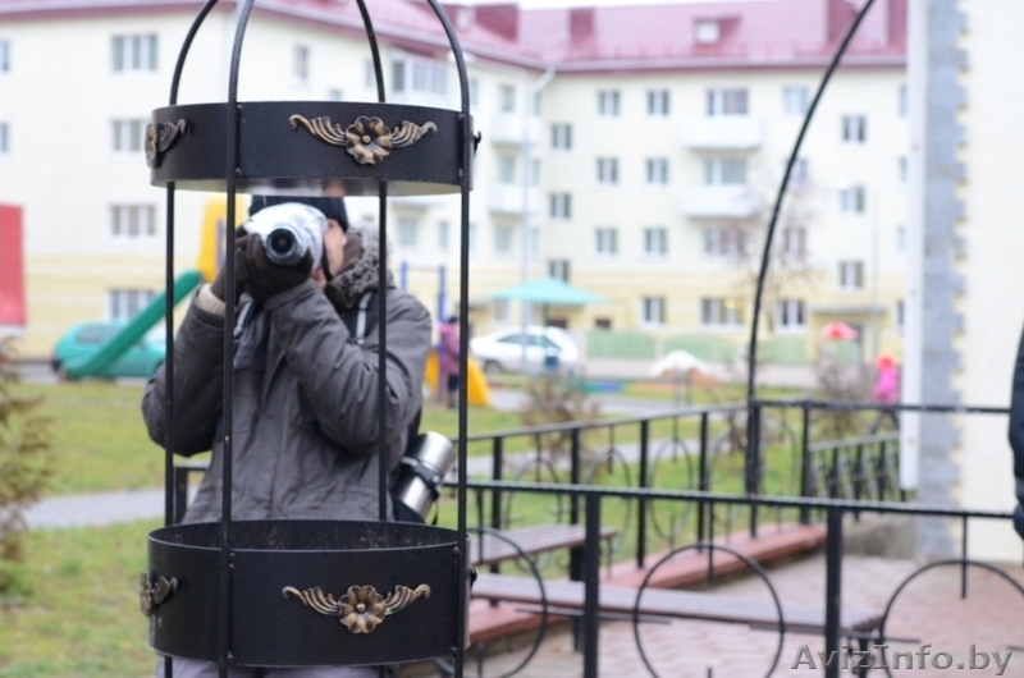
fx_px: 2129
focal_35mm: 75
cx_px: 512
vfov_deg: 18.1
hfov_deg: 27.0
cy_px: 339
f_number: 4.5
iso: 1600
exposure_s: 1/125
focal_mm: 50
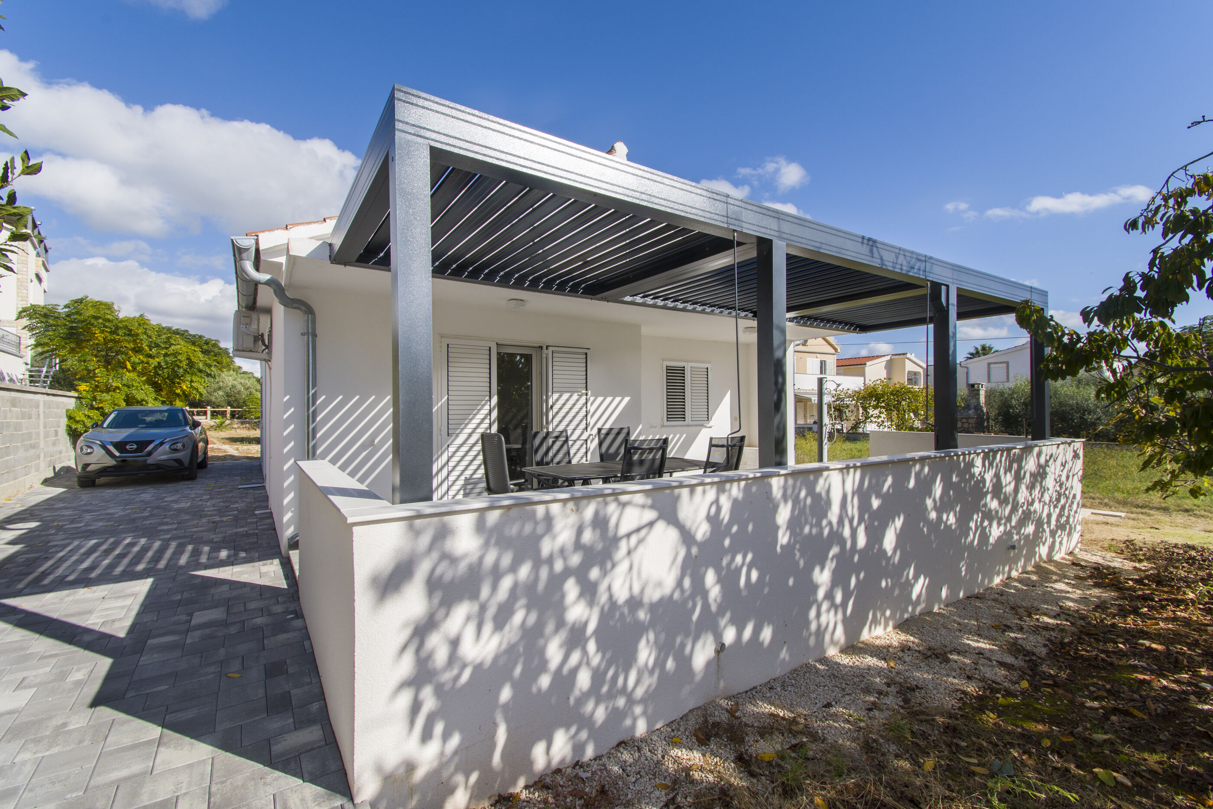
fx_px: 505
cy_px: 404
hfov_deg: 100.4
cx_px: 606
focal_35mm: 15
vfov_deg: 77.3
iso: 100
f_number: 11
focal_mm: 10
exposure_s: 1/250
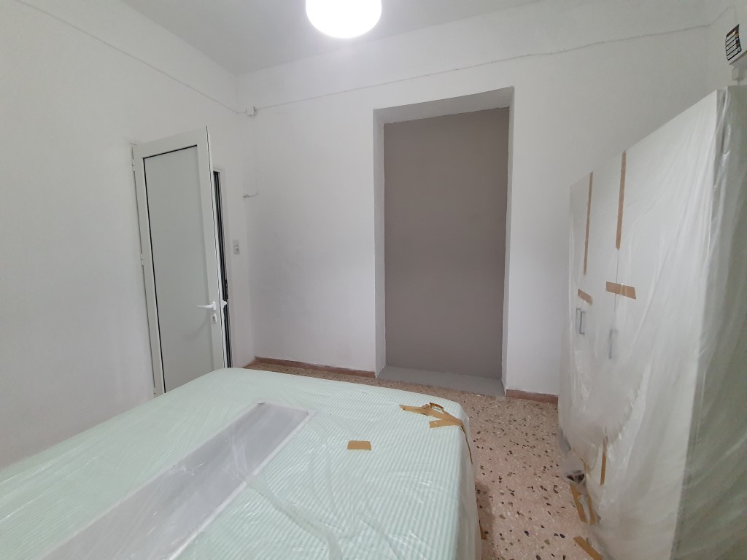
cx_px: 374
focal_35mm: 13
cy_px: 280
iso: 400
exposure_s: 1/50
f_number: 2.2
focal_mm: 1.8
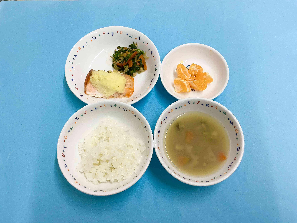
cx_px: 148
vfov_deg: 48.2
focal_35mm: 29
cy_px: 112
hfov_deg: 61.7
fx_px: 249
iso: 64
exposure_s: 1/120
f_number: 1.8
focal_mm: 3
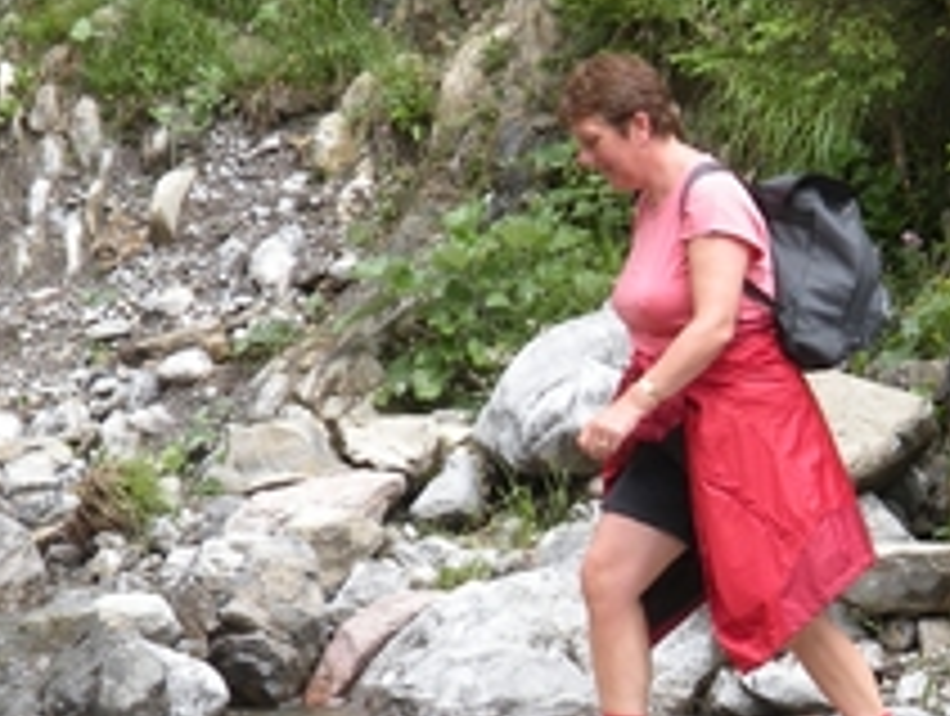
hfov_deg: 7.4
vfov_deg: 5.6
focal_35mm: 264
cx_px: 1297
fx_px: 7258
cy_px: 590
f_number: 5
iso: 64
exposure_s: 1/150
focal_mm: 16.4
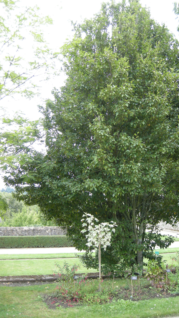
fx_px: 329
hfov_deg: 30.2
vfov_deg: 51.6
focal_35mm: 39
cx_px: 122
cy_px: 157
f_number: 2.7
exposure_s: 1/60
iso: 96
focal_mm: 7.5
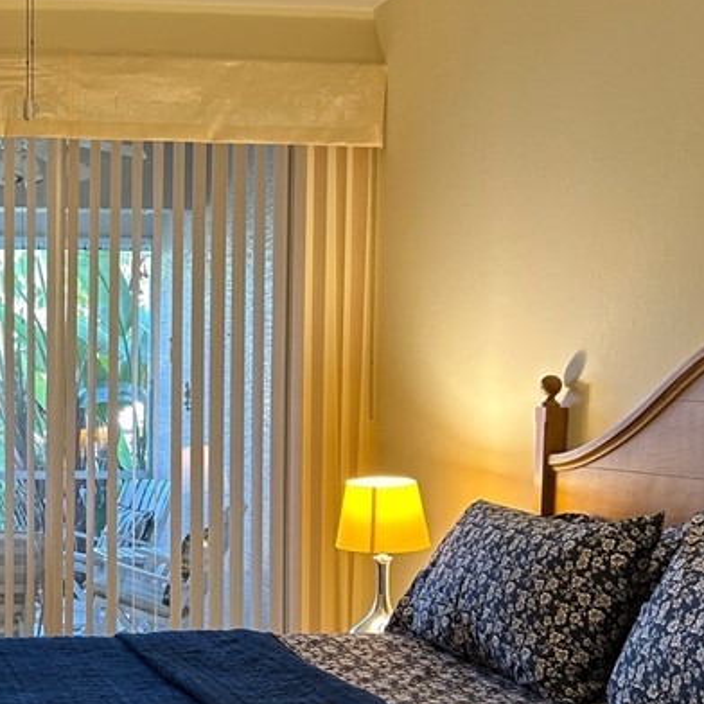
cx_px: 29
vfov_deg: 28.4
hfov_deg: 27.3
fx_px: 1381
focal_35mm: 60
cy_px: 465
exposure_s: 1/60
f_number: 1.5
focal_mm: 5.7
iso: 100
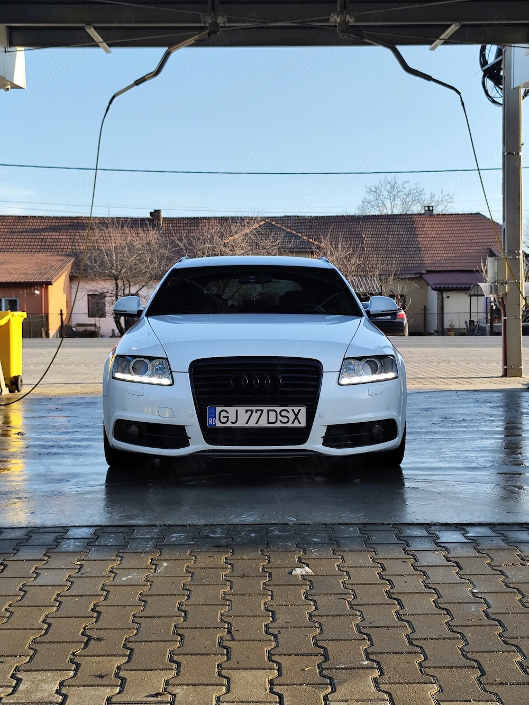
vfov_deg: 41.2
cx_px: 264
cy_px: 352
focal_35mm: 46
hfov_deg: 31.5
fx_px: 938
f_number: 1.65
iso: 50
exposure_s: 1/349
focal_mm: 6.19
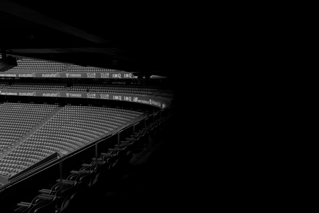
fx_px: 248
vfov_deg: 46.4
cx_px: 160
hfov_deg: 65.5
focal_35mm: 28
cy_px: 106
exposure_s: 1/125
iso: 200
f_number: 4
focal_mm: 28
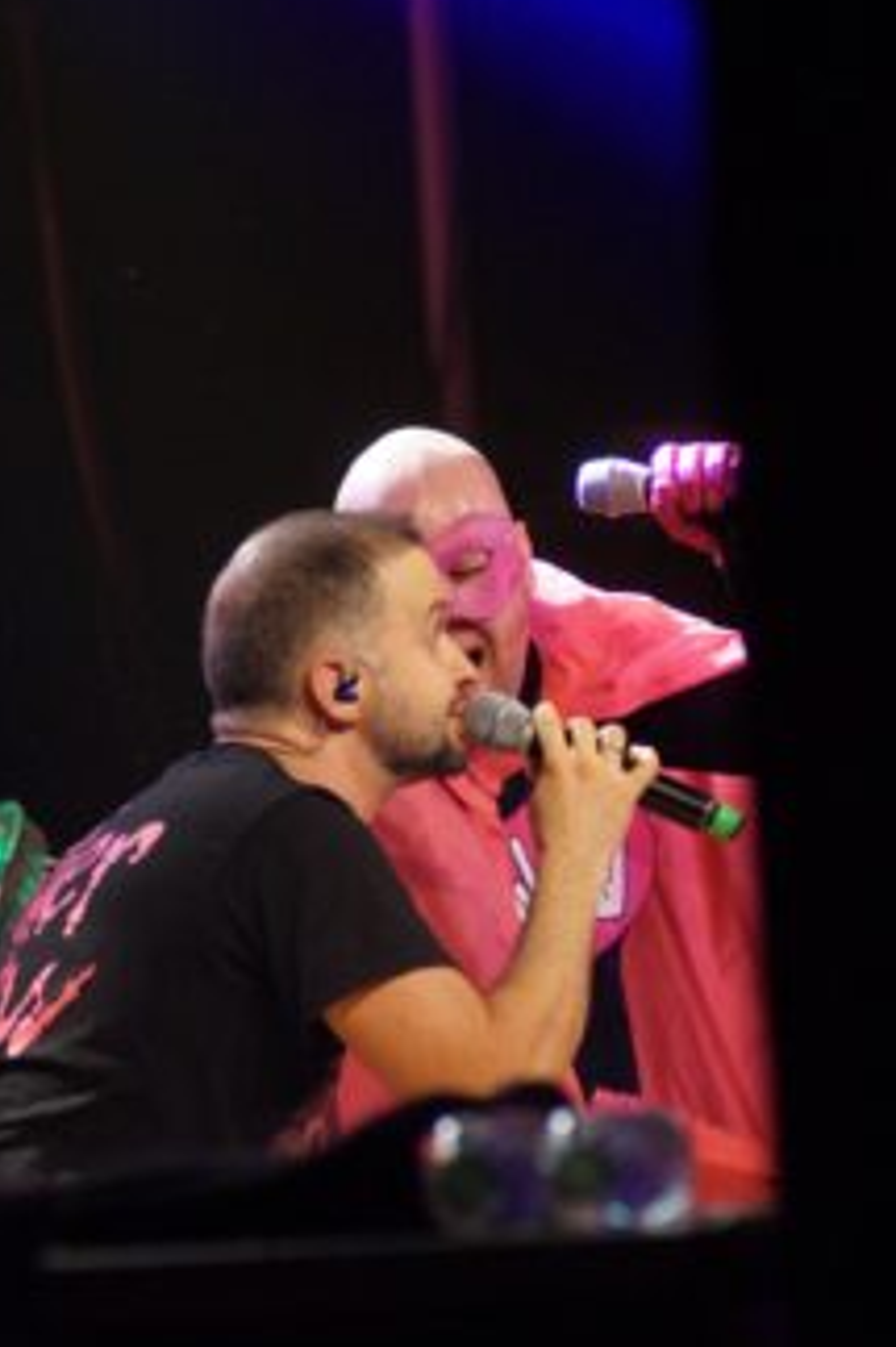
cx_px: 481
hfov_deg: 5.3
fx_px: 9679
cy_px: 630
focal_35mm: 259
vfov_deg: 8.0
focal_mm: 140
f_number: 4.5
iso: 3200
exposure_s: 1/100
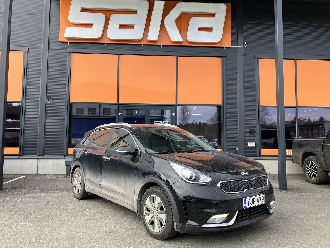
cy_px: 124
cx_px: 165
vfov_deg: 49.7
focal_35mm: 28
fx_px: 267
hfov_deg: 63.4
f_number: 1.8
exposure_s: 1/481
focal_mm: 3.99
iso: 32
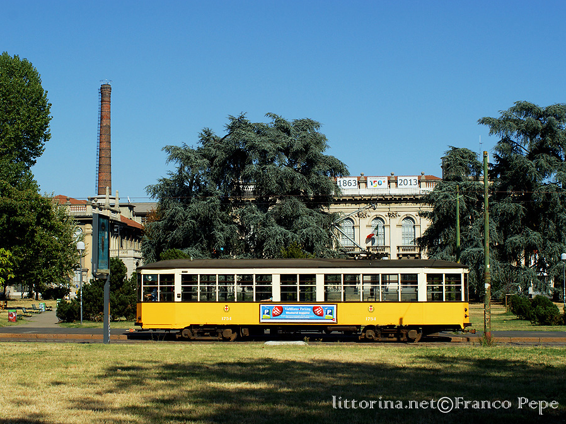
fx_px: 941
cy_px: 210
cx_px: 251
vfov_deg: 25.4
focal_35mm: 58
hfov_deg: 33.5
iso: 200
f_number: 9
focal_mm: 35
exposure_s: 1/500
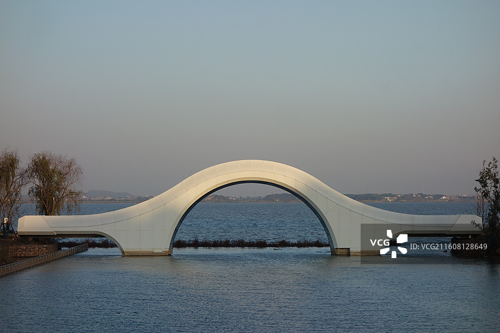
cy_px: 166
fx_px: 1319
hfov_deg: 21.5
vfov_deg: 14.4
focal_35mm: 95
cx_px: 250
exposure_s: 1/400
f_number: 5.6
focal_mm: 35.26
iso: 125
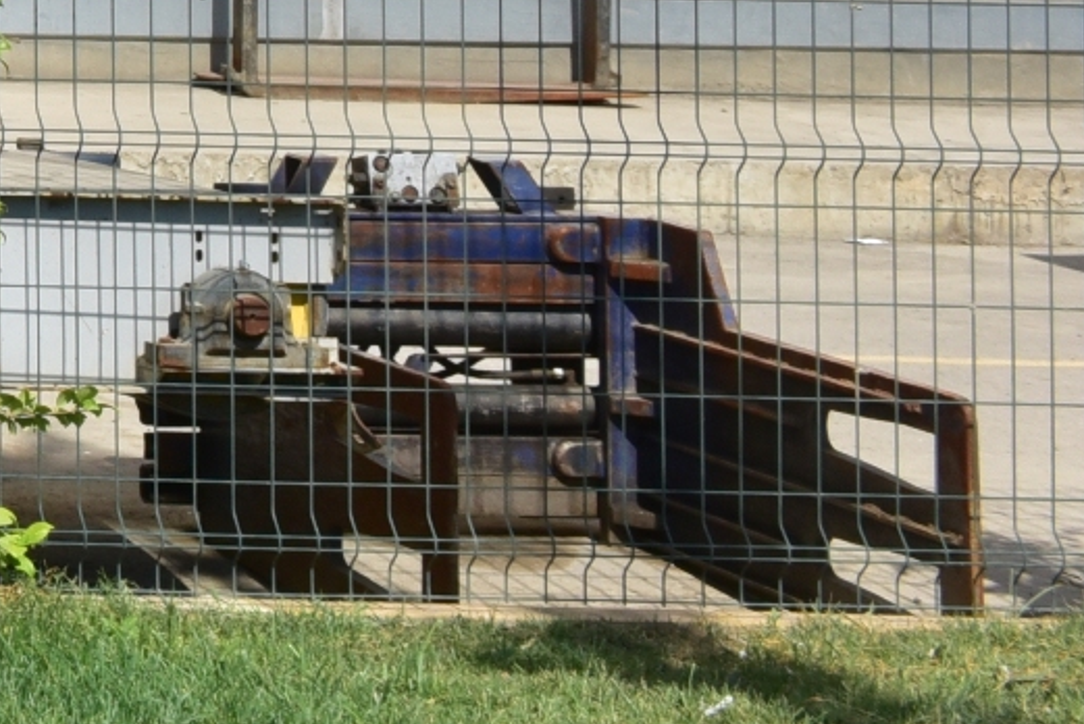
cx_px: -1398
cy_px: -616
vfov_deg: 8.4
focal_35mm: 157
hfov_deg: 11.2
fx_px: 4730
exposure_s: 1/250
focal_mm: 34
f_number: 16
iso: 200
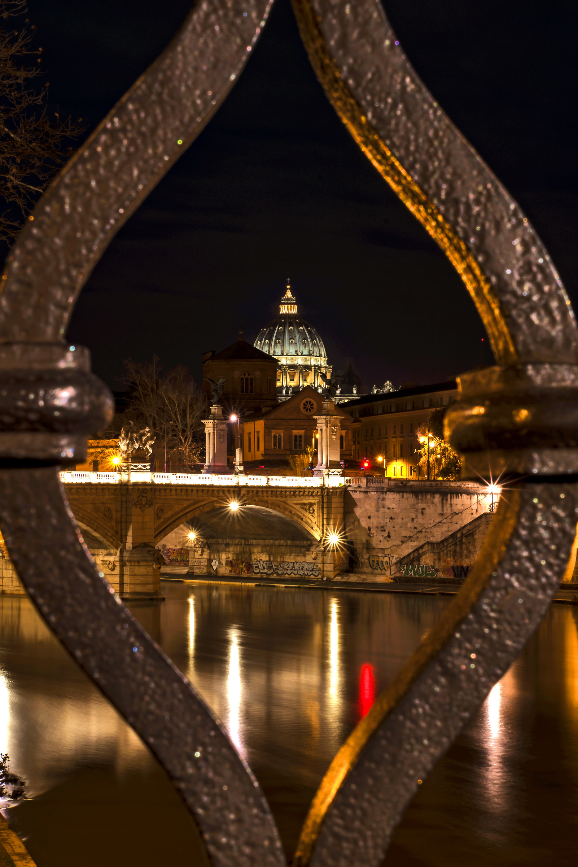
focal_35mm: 42
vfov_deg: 46.4
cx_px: 289
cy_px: 434
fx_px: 1011
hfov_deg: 31.9
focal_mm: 42
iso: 50
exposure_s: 30
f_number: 22
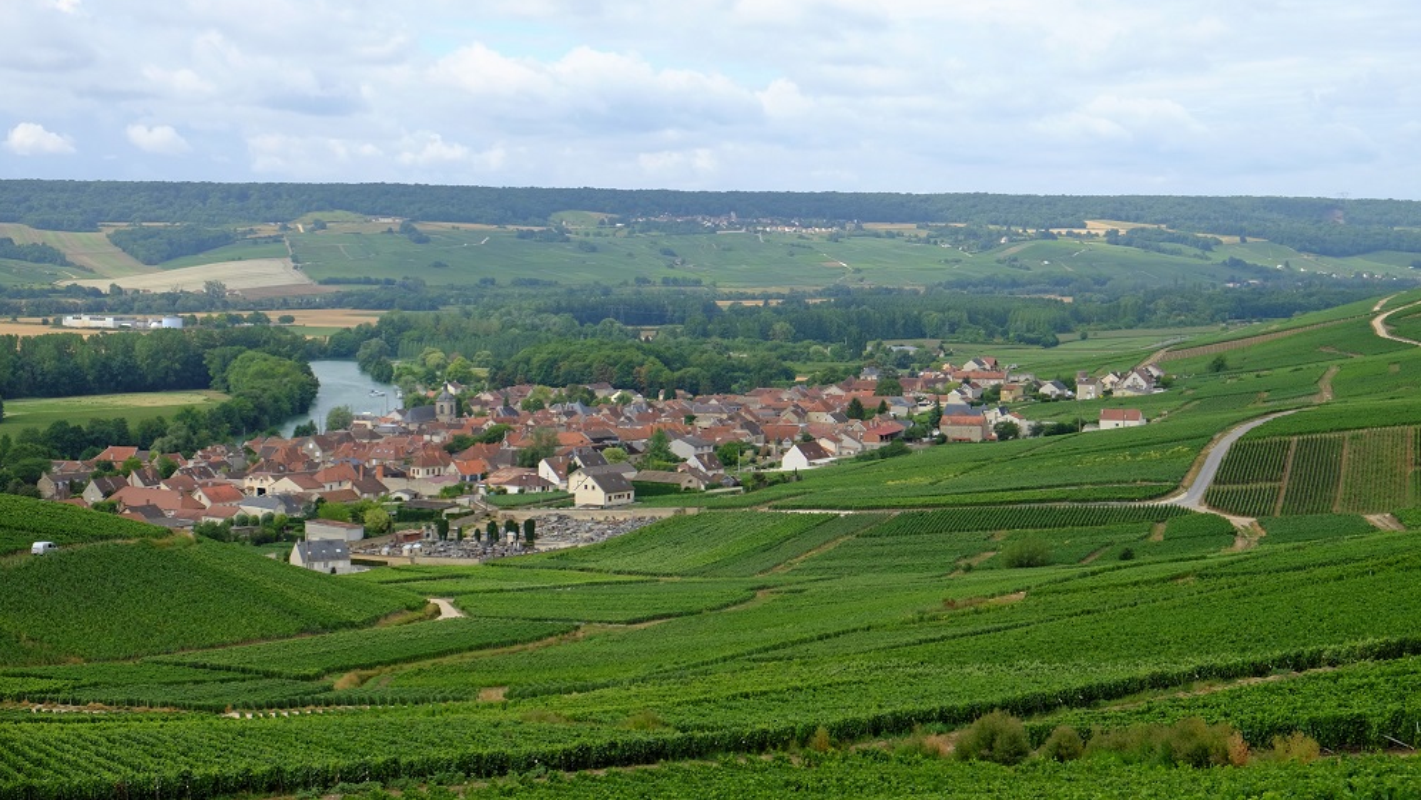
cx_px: 710
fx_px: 2336
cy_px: 331
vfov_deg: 19.4
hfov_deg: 33.8
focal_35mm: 62
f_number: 6.4
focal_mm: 39
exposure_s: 1/400
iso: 200
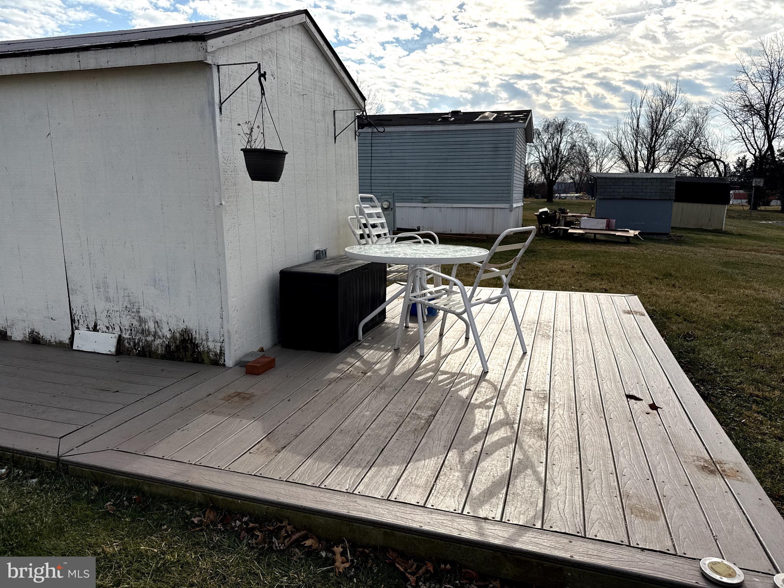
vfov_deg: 56.8
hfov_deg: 71.6
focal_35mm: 24
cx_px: 392
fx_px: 544
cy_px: 294
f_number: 1.78
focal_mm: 6.76
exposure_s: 1/10309
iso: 125
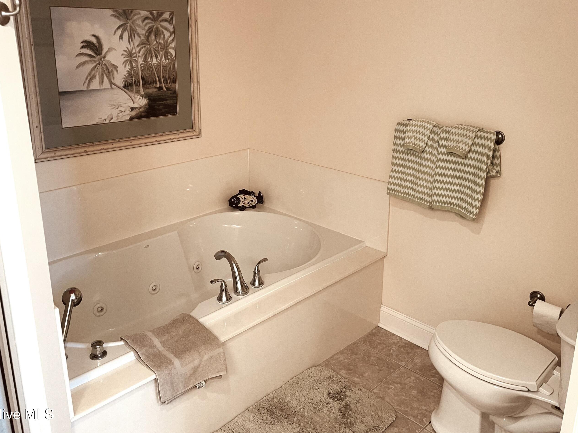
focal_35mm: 31
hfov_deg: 58.4
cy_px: 180
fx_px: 518
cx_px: 289
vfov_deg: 45.3
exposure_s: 1/60
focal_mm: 4.2
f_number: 1.6
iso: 125
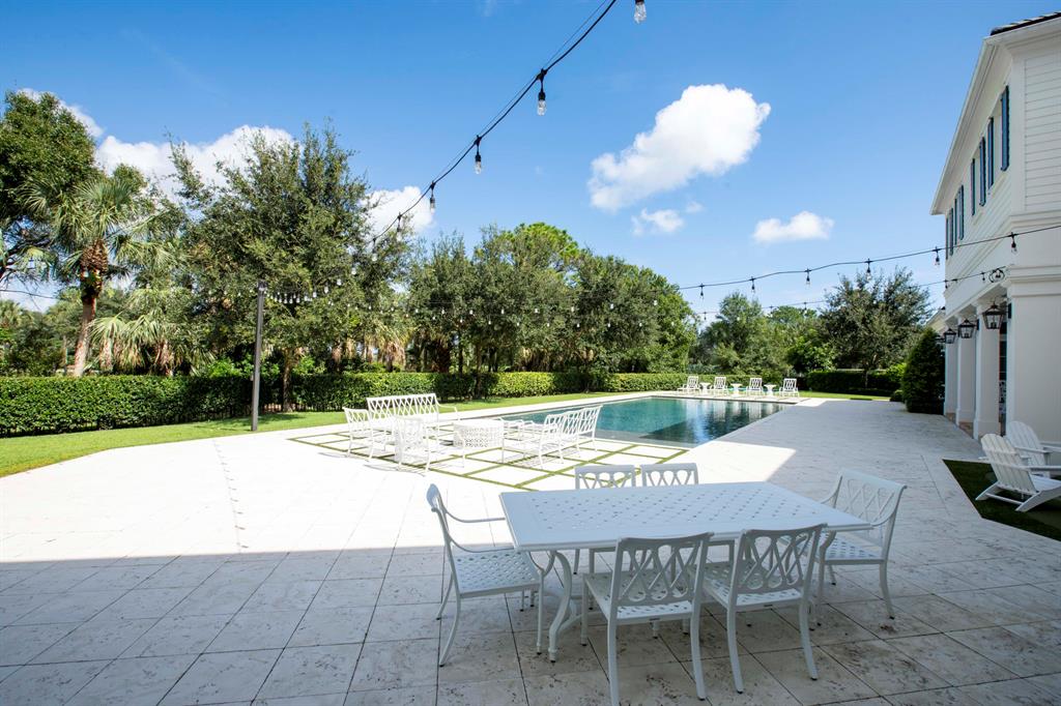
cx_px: 530
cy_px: 353
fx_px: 471
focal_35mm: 16
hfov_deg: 96.8
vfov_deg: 73.7
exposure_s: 1/125
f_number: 13
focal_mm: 16
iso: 250
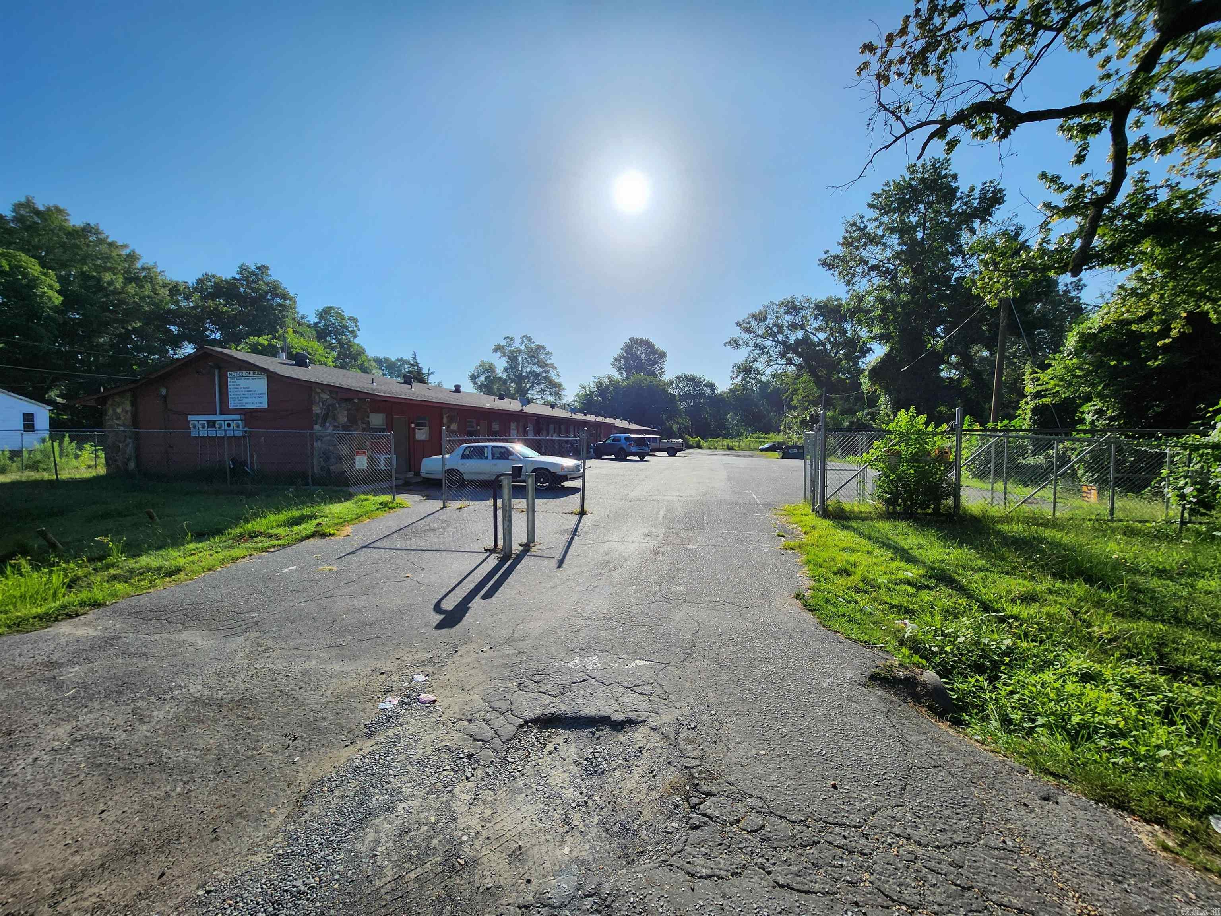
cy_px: 458
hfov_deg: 106.2
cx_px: 610
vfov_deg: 89.9
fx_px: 459
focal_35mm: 13
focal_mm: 1.74
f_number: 2.2
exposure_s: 1/1995
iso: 32
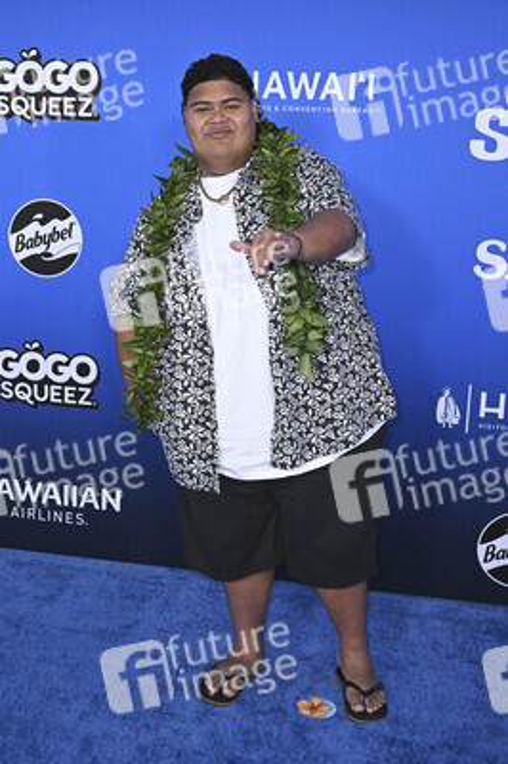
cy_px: 382
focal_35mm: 44
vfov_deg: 44.5
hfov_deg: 30.5
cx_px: 254
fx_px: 933
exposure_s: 1/200
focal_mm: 44
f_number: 6.3
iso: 1600
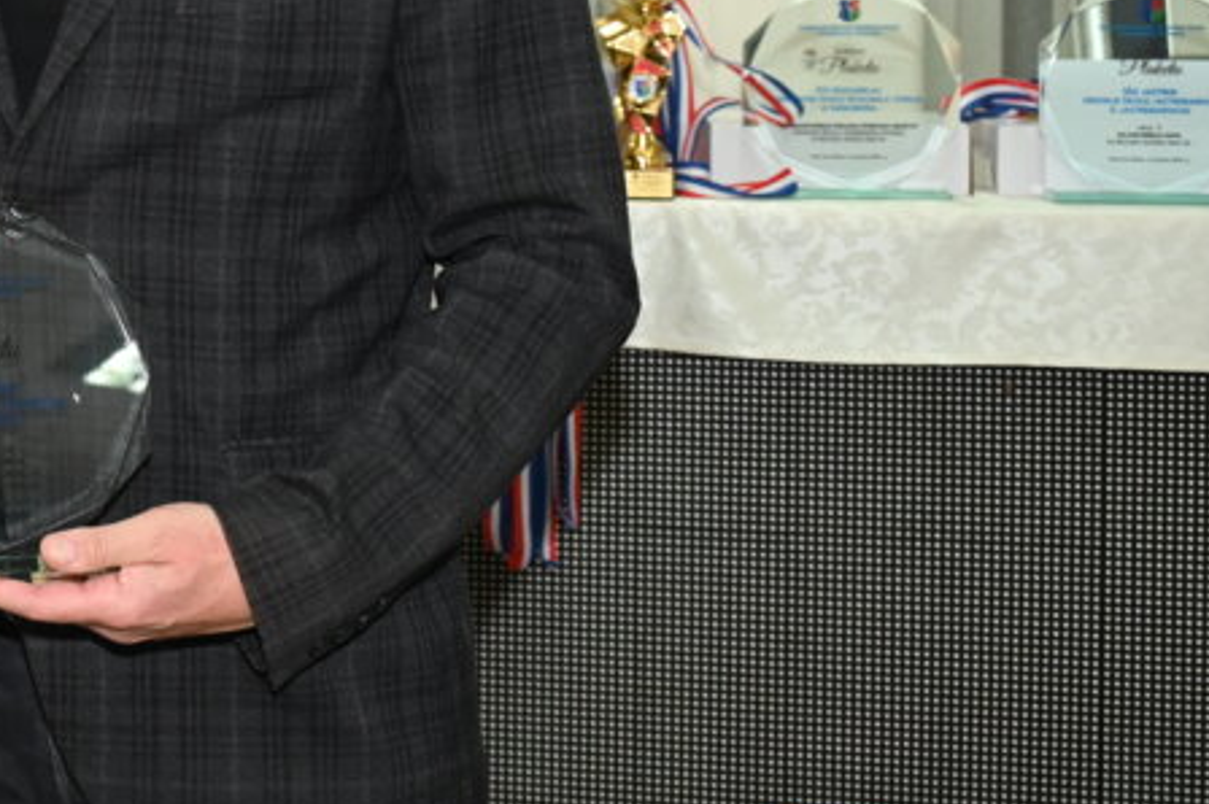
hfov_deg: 23.7
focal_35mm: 80
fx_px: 2685
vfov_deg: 16.8
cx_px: -148
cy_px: 55
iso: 1400
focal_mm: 35
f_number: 4.8
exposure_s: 1/60
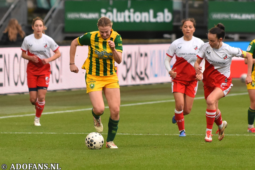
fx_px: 2125
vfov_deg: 4.6
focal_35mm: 300
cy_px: 85
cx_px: 128
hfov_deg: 6.9
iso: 800
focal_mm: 200
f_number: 3.2
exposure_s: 1/800
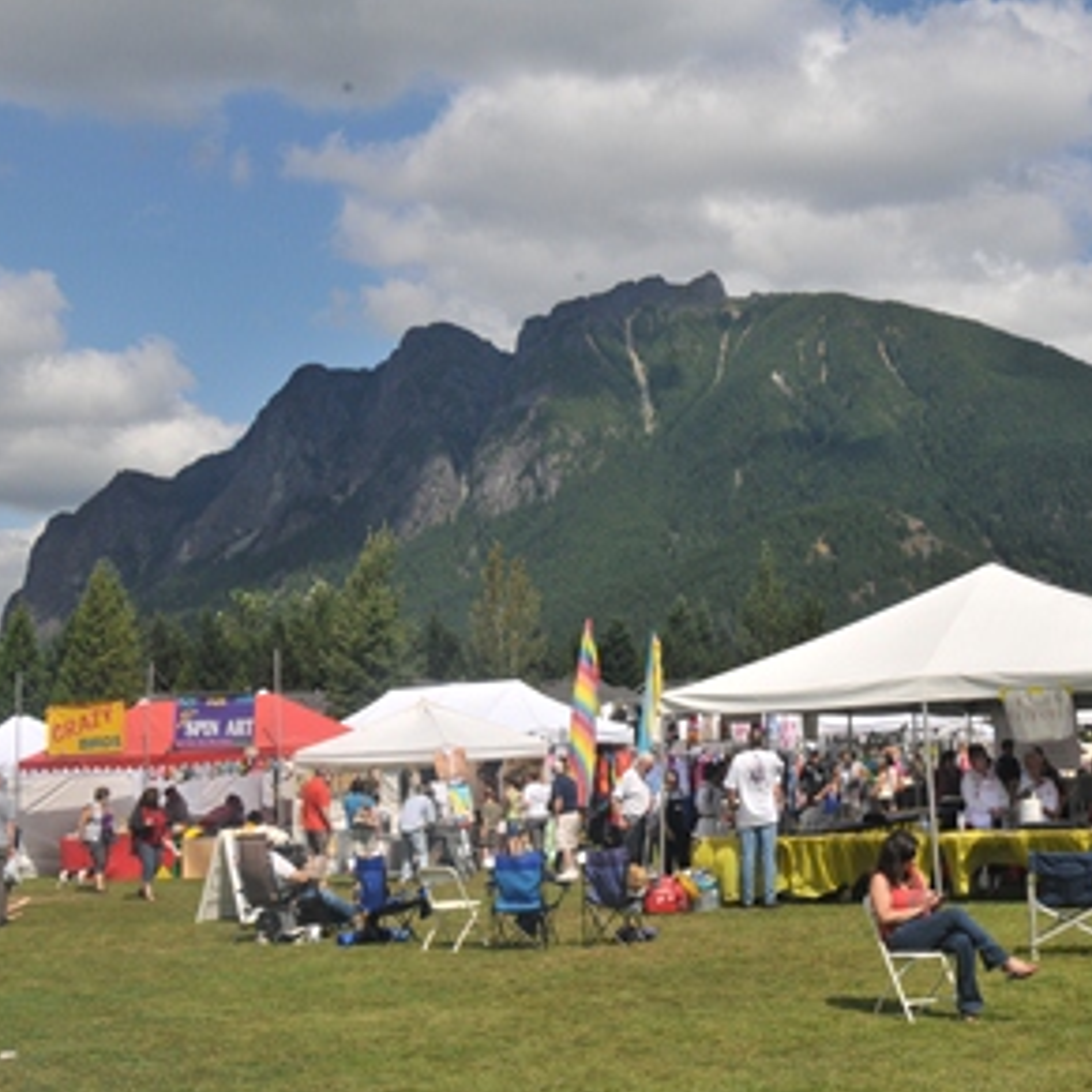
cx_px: 713
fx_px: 1677
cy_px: 555
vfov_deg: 36.1
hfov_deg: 35.8
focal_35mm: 47
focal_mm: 24
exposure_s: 1/400
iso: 400
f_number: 11
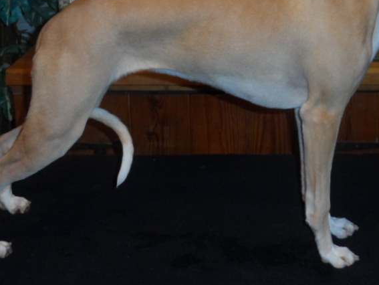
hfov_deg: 26.2
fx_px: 811
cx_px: 235
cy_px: 43
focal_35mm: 74
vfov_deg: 19.6
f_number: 3.7
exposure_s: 1/20
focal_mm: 6.8
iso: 400
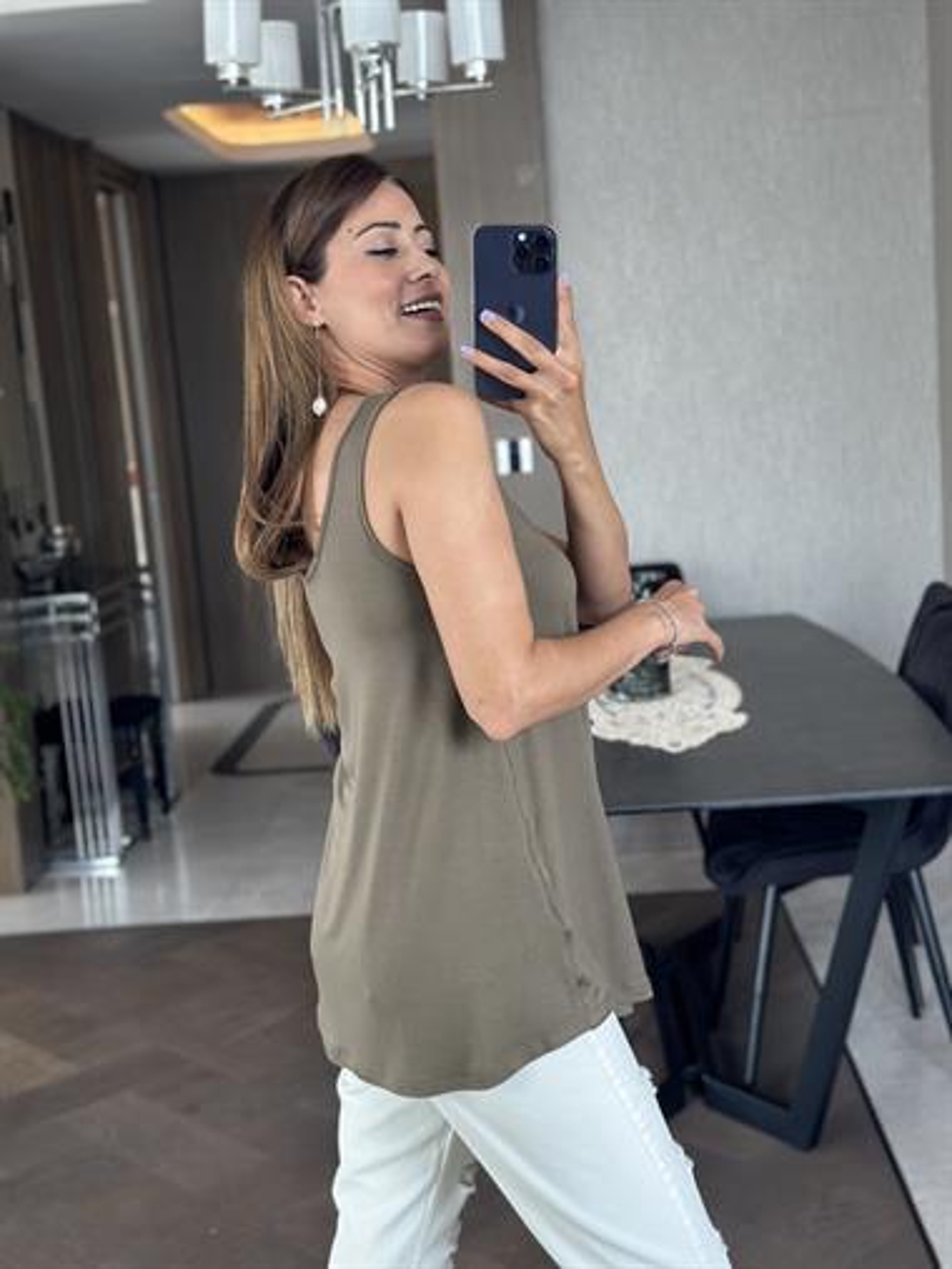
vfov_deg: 39.6
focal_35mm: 48
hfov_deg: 30.3
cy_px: 634
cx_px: 476
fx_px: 1759
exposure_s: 1/60
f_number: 1.78
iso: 160
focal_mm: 6.86
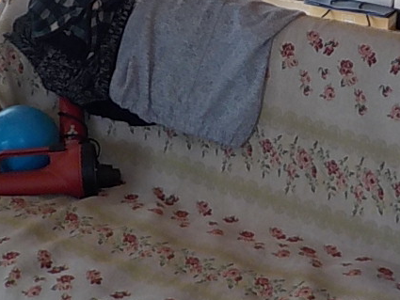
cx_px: 244
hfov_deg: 17.4
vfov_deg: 13.0
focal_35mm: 113
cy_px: 25
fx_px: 1306
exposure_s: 1/60
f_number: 3.3
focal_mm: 4.1
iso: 125
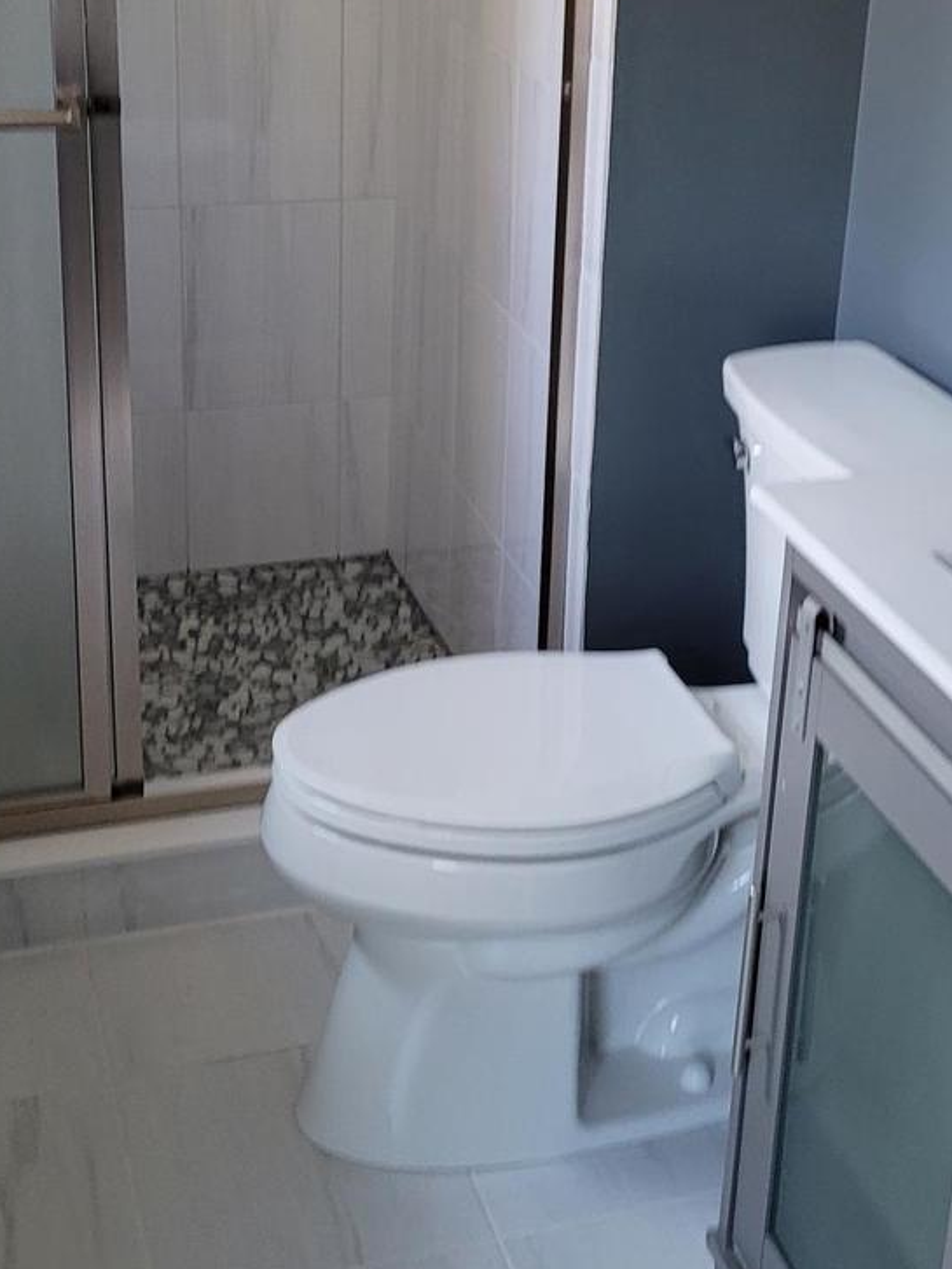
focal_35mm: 55
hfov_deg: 26.6
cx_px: 508
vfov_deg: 34.5
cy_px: 392
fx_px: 2016
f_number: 1.8
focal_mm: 5.4
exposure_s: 1/39
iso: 200
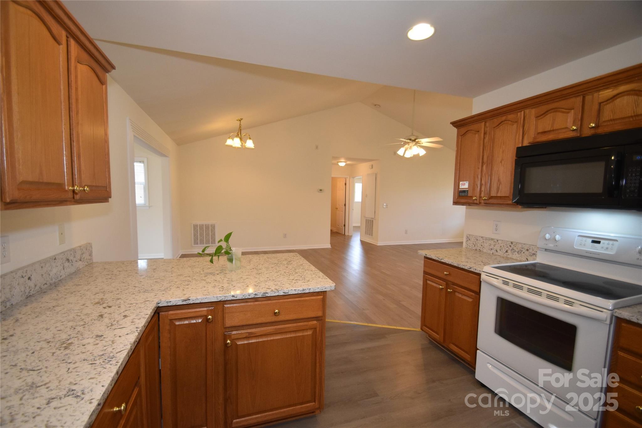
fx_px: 267
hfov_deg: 100.4
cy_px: 214
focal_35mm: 15
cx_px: 321
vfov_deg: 77.3
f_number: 3.5
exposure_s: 1/60
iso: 1100
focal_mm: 10
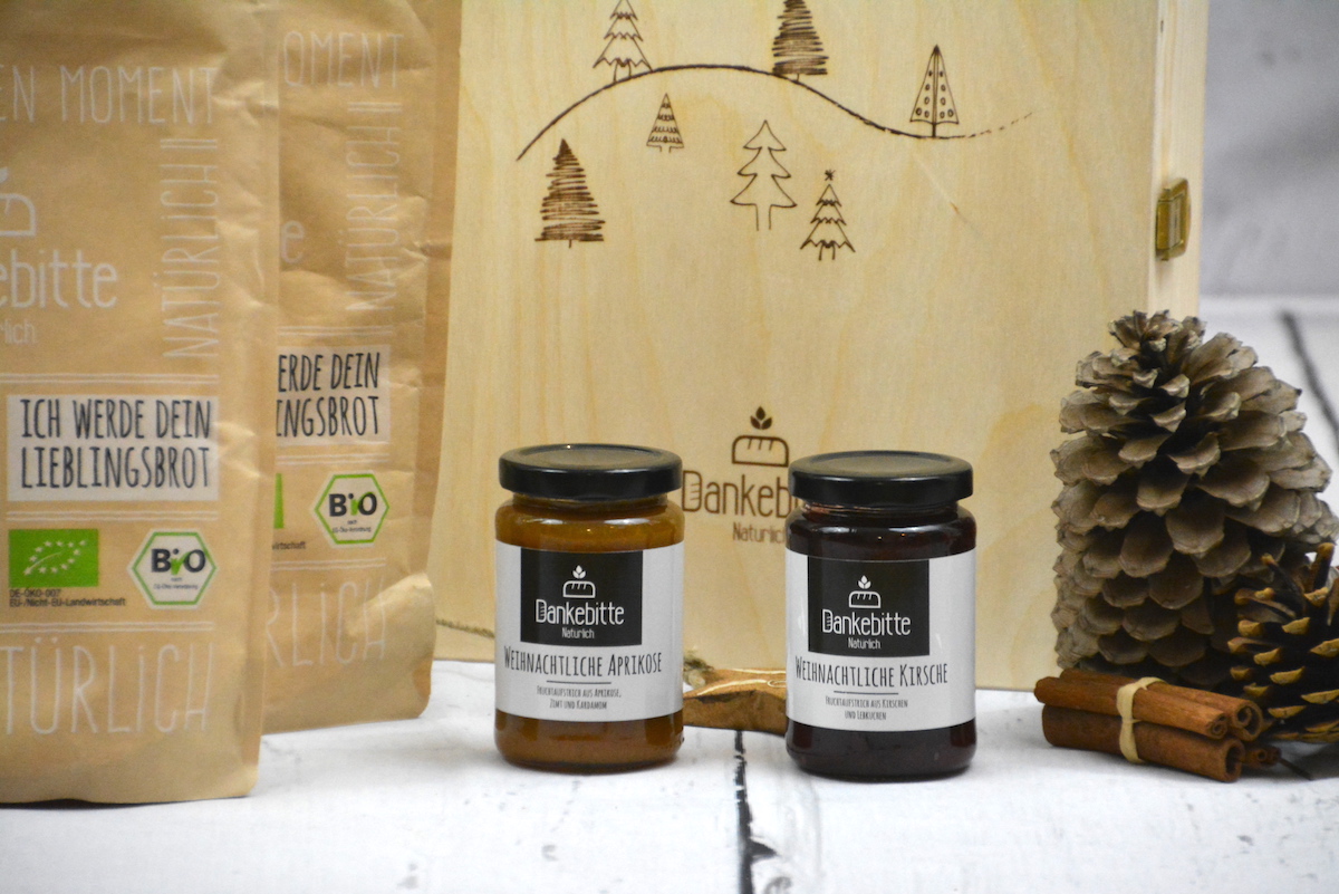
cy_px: 447
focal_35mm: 405
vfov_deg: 3.4
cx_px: 670
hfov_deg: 5.1
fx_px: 15068
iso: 3200
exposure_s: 1/125
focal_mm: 270
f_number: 6.3
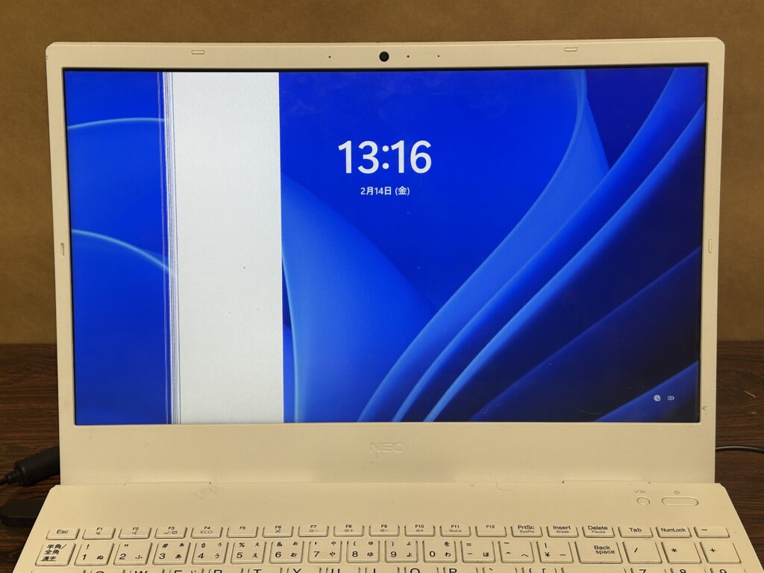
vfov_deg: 30.3
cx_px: 382
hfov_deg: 39.7
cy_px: 286
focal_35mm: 48
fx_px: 1059
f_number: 1.78
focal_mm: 6.86
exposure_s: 1/50
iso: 100
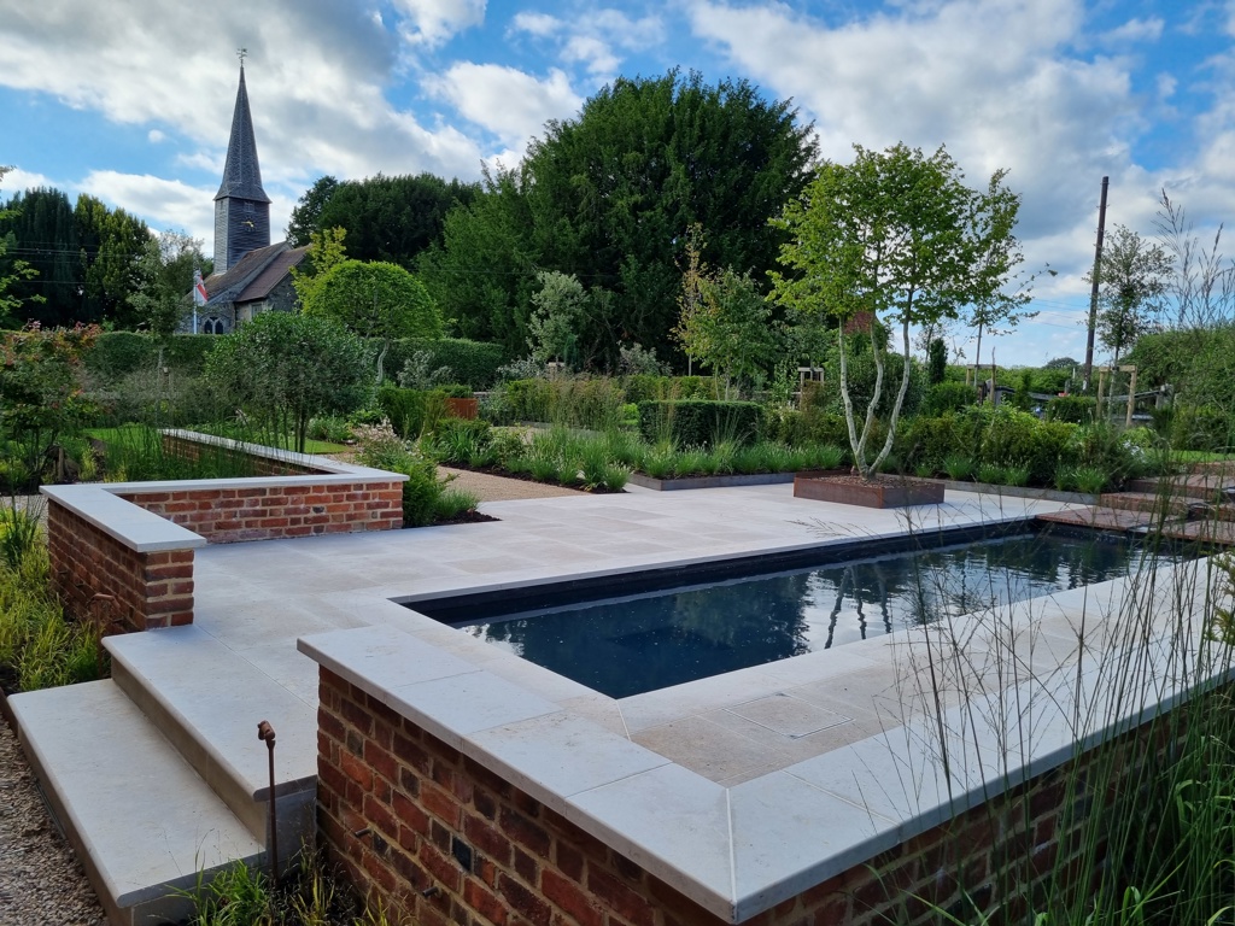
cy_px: 463
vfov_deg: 53.1
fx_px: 928
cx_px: 618
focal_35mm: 26
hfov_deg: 67.3
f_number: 1.8
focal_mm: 5.4
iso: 50
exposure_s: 1/1788
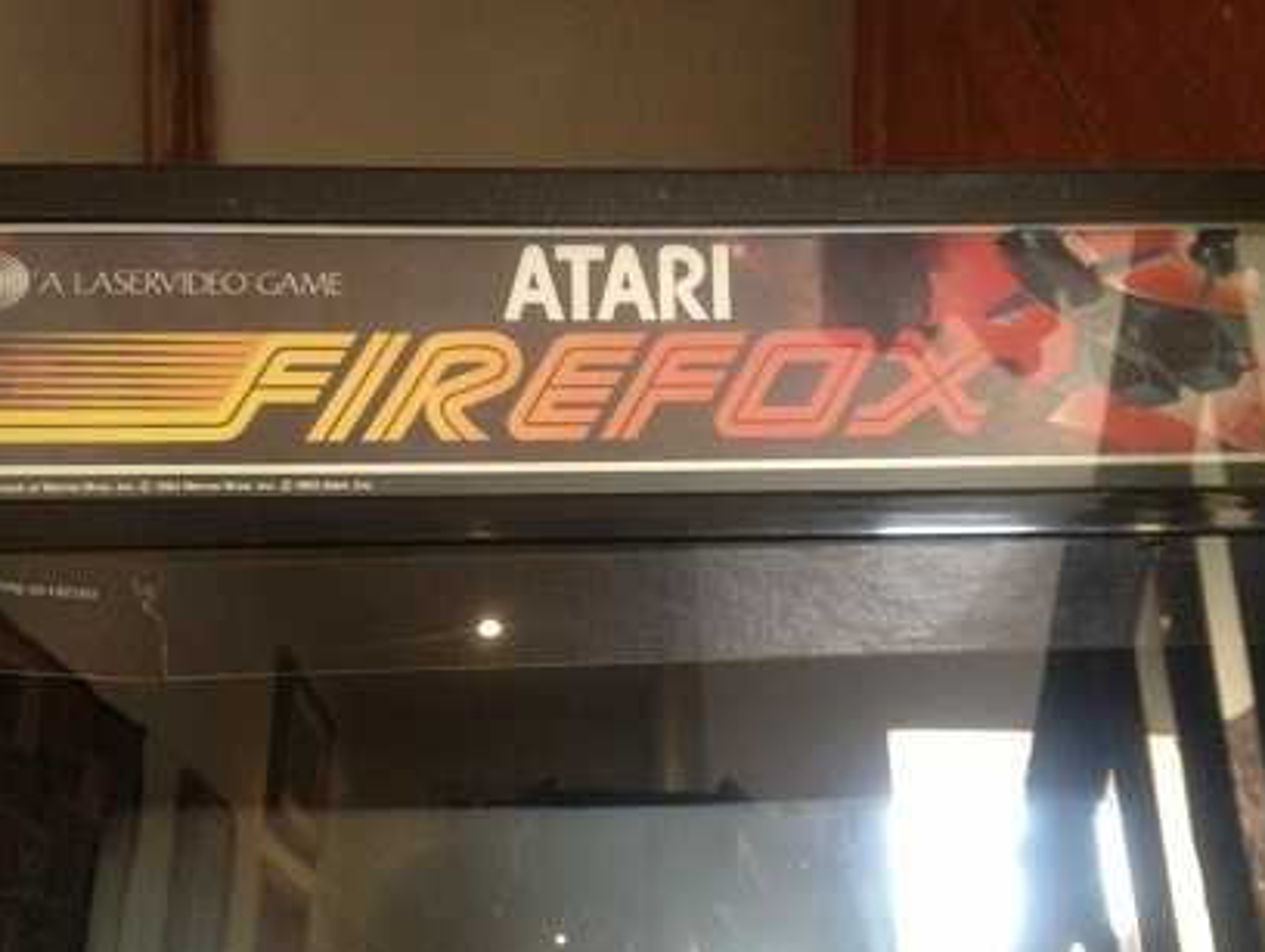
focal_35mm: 42
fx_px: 1537
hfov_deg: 44.7
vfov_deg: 34.4
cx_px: 629
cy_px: 546
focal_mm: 4.28
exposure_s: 1/15
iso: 400
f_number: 2.4
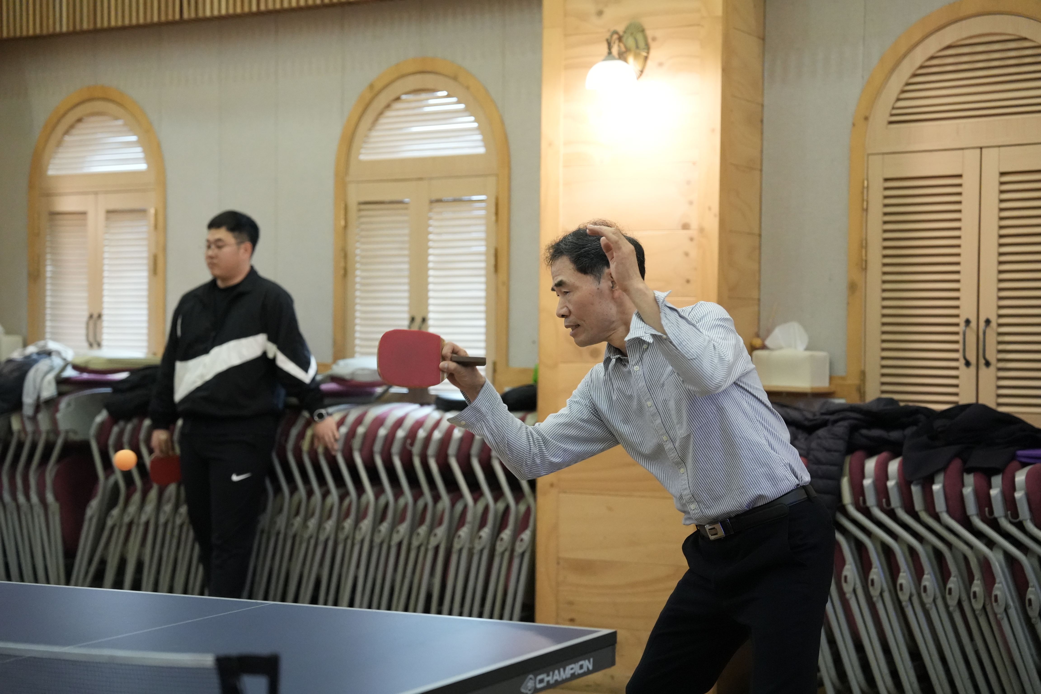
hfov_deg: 28.8
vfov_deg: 19.5
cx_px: 520
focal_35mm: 70
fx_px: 2024
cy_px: 347
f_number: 2.8
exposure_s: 1/640
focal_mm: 70
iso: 8000
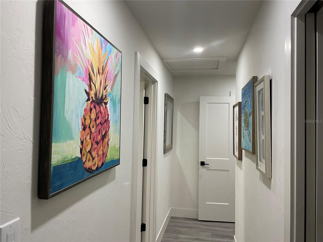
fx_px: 243
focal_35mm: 26
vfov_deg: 53.1
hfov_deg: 67.3
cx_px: 162
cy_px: 121
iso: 80
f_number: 1.6
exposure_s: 1/60
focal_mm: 4.2
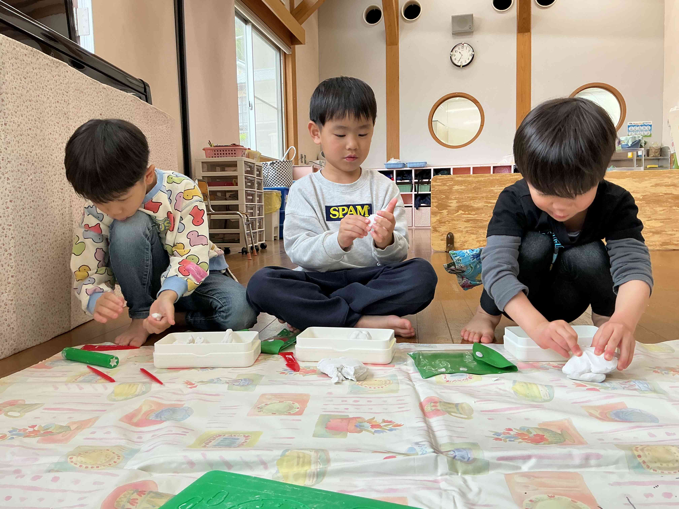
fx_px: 569
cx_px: 340
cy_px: 254
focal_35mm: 29
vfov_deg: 48.2
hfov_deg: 61.7
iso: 50
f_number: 1.8
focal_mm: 3
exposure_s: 1/120
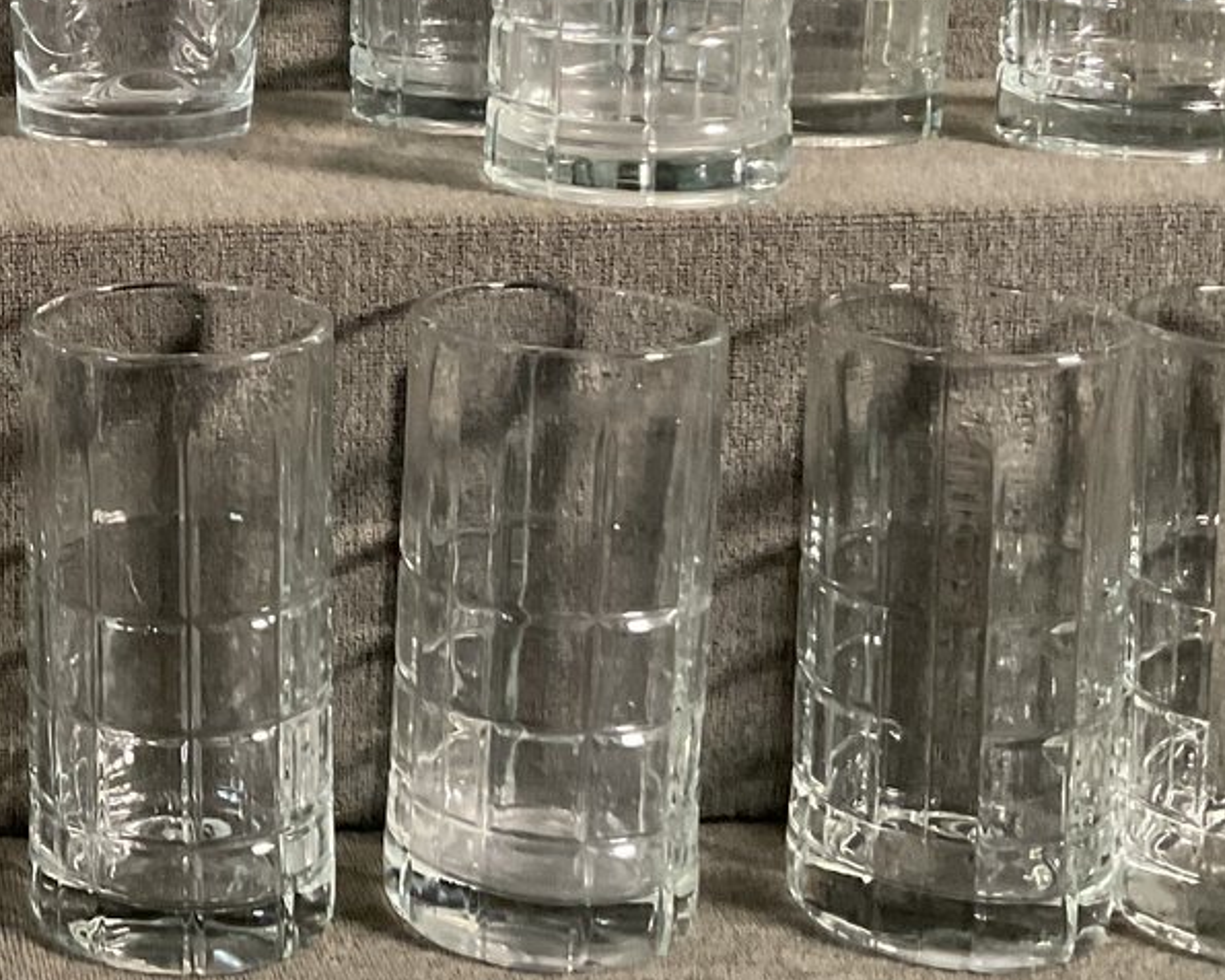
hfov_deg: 25.0
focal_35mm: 72
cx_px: -40
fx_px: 2610
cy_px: 116
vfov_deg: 20.9
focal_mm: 3
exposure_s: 1/60
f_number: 1.8
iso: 250
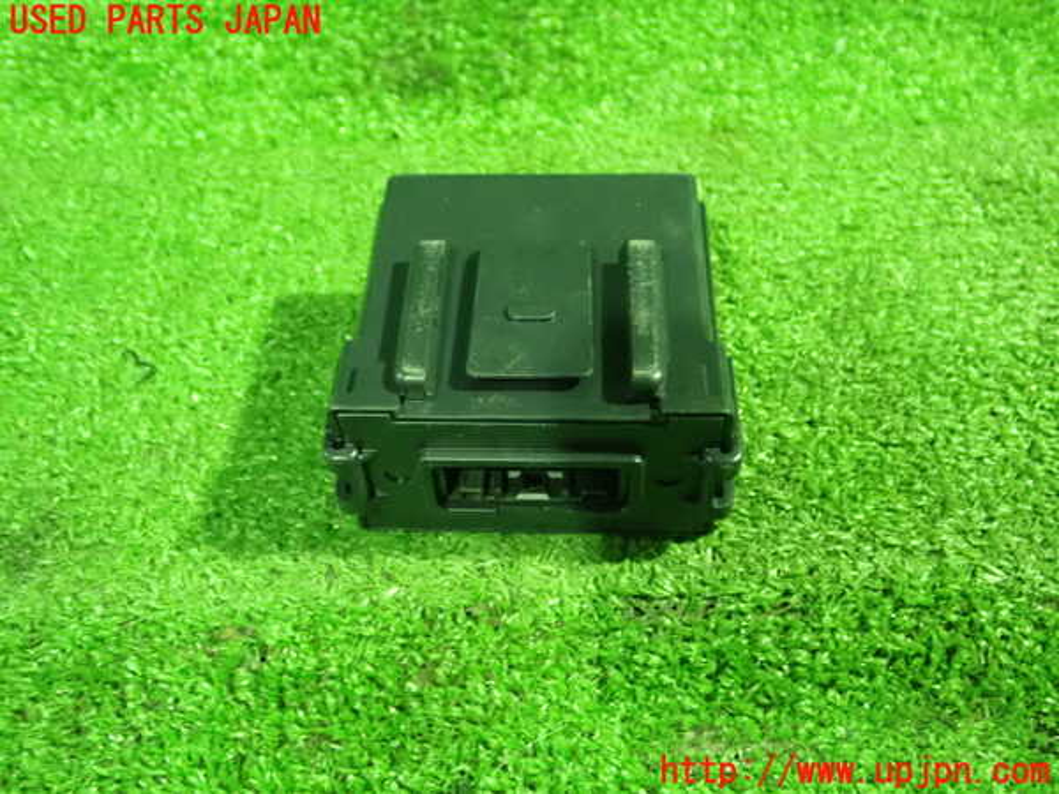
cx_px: 530
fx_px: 1071
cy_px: 397
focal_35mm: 35
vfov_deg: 40.7
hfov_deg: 52.6
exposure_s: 1/25
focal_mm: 6.42
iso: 1600
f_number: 2.6
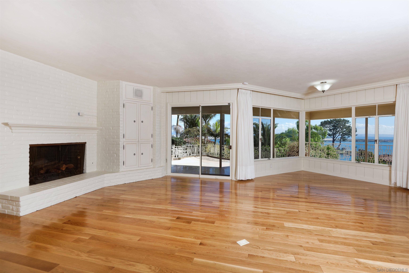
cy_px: 136
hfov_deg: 96.7
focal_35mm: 16
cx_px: 204
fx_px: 182
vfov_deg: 73.8
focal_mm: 16
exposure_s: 1/200
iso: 100
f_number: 7.1
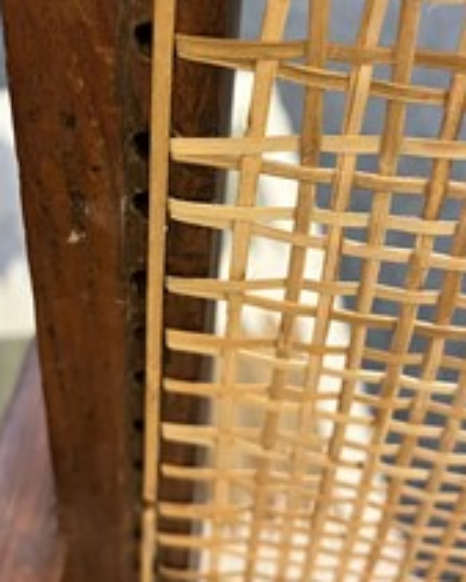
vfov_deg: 38.2
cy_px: 185
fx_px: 827
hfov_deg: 31.5
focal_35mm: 48
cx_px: 229
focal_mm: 5.1
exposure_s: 1/50
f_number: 1.6
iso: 400
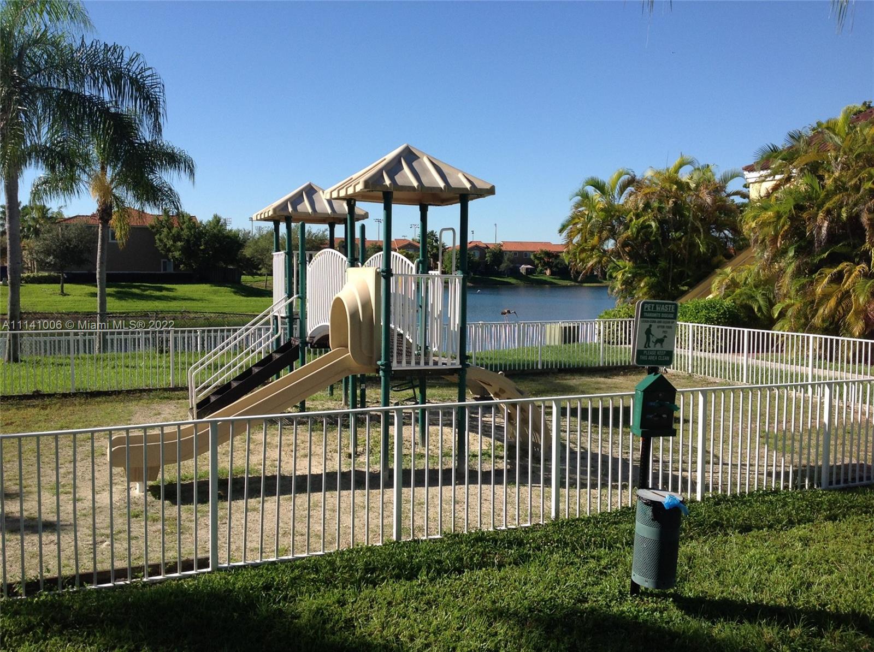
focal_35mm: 35
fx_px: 882
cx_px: 437
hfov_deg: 52.7
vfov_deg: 40.6
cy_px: 326
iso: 50
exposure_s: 1/1592
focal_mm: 4.28
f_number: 2.4
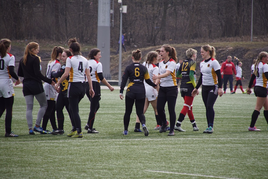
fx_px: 2234
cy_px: 90
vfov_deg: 4.6
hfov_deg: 6.9
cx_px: 134
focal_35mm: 300
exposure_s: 1/320
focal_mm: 200
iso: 200
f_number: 6.3
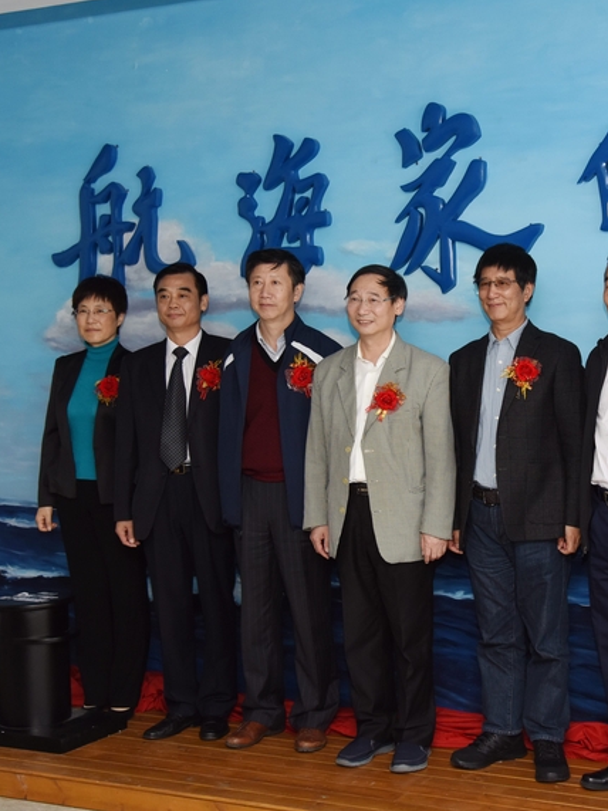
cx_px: 476
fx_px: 1499
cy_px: 386
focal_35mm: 64
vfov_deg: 30.3
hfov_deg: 22.6
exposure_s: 1/160
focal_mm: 38
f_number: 4.5
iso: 800
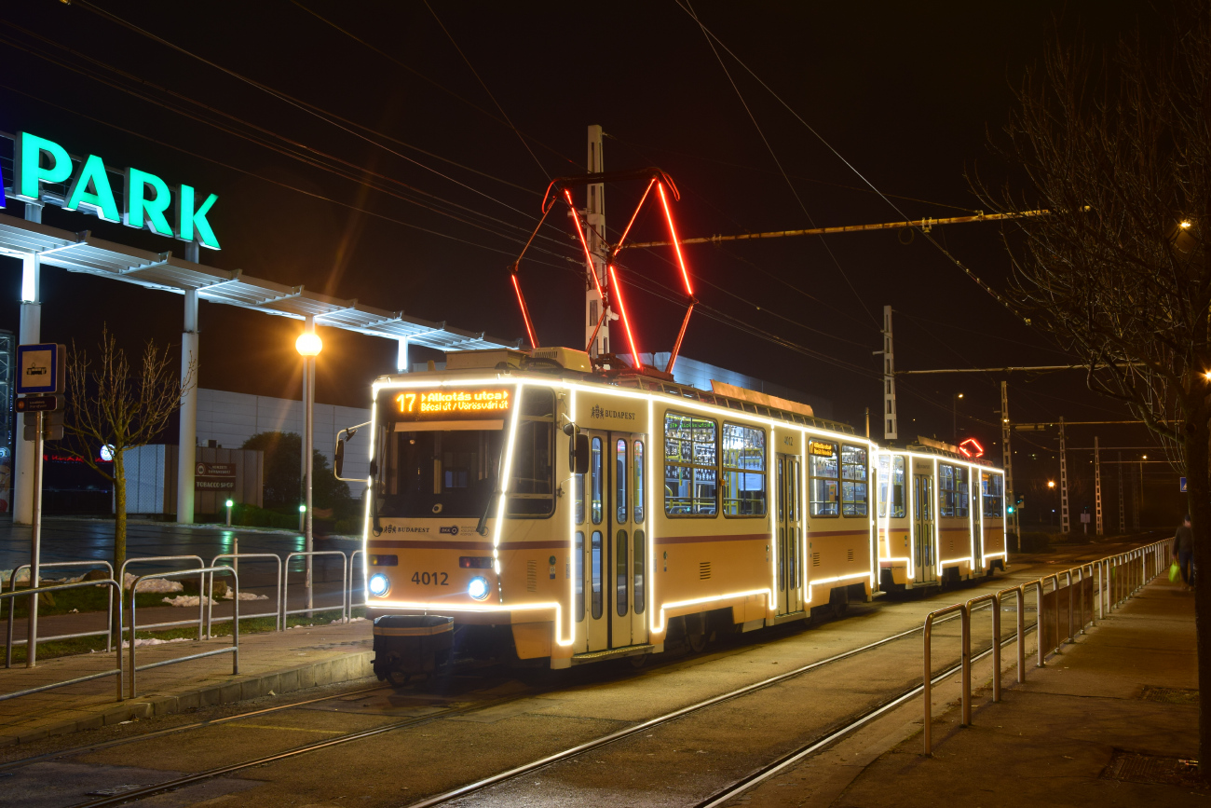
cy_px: 404
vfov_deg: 31.9
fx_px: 1413
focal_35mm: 42
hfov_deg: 46.4
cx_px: 606
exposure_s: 1/1.6
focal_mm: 28
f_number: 6.3
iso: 200
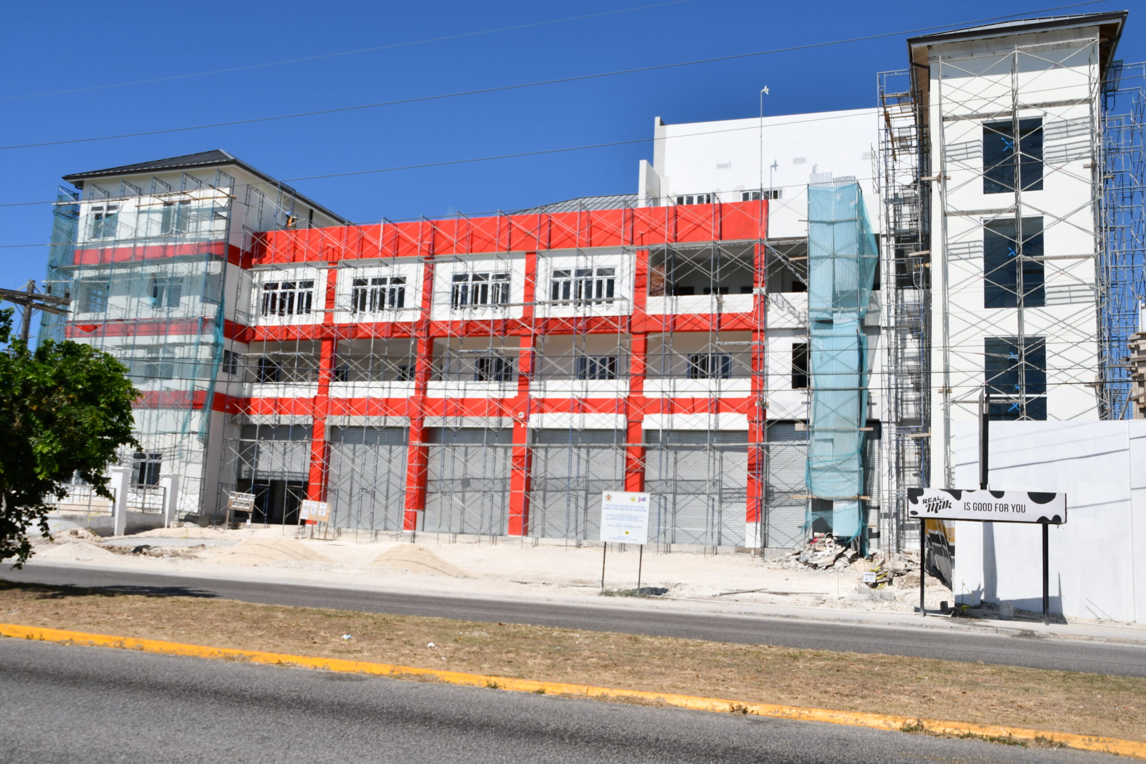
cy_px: 382
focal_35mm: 33
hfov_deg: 57.2
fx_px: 1050
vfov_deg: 40.0
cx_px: 573
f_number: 10
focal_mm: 22
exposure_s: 1/400
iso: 100
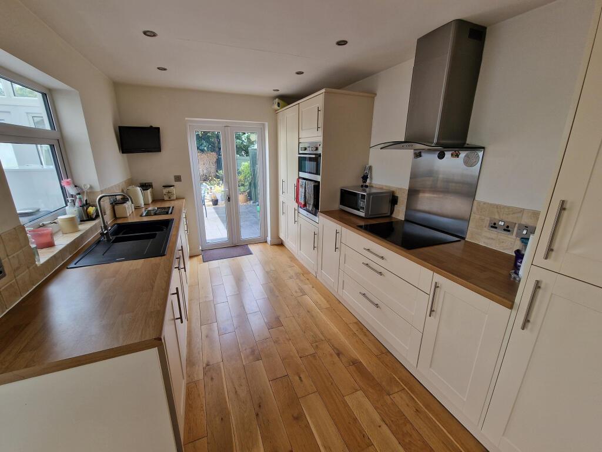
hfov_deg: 106.2
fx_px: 226
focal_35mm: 13
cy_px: 226
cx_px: 301
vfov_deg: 89.9
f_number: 2.2
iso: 64
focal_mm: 2.2
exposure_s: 1/100
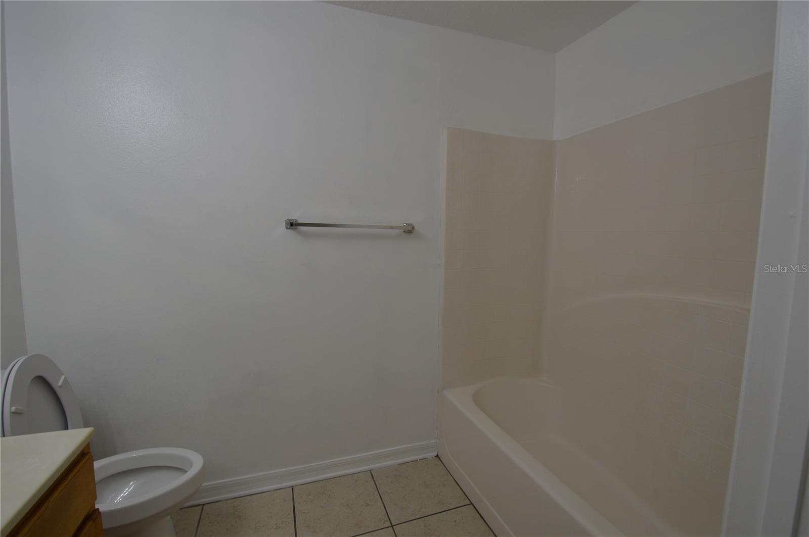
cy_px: 268
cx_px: 404
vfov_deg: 77.2
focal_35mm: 15
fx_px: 337
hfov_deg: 100.5
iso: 180
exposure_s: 1/60
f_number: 5.6
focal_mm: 10
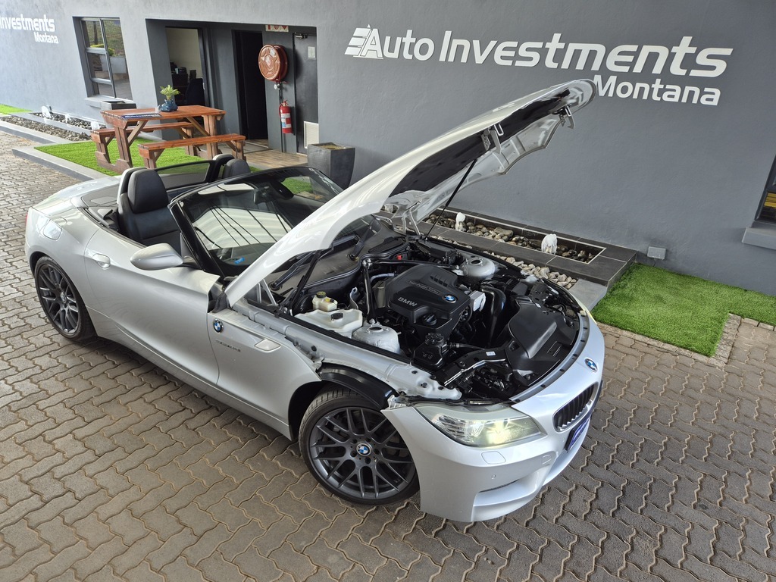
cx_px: 388
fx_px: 516
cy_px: 291
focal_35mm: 23
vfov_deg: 58.9
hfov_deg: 73.9
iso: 40
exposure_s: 1/80
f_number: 1.8
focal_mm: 5.4
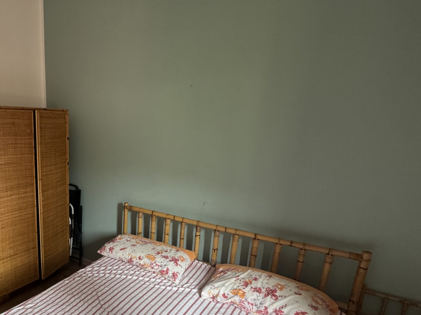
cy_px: 197
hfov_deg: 64.9
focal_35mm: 24
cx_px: 81
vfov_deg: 56.2
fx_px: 292
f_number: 2.2
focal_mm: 2.22
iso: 320
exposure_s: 1/63
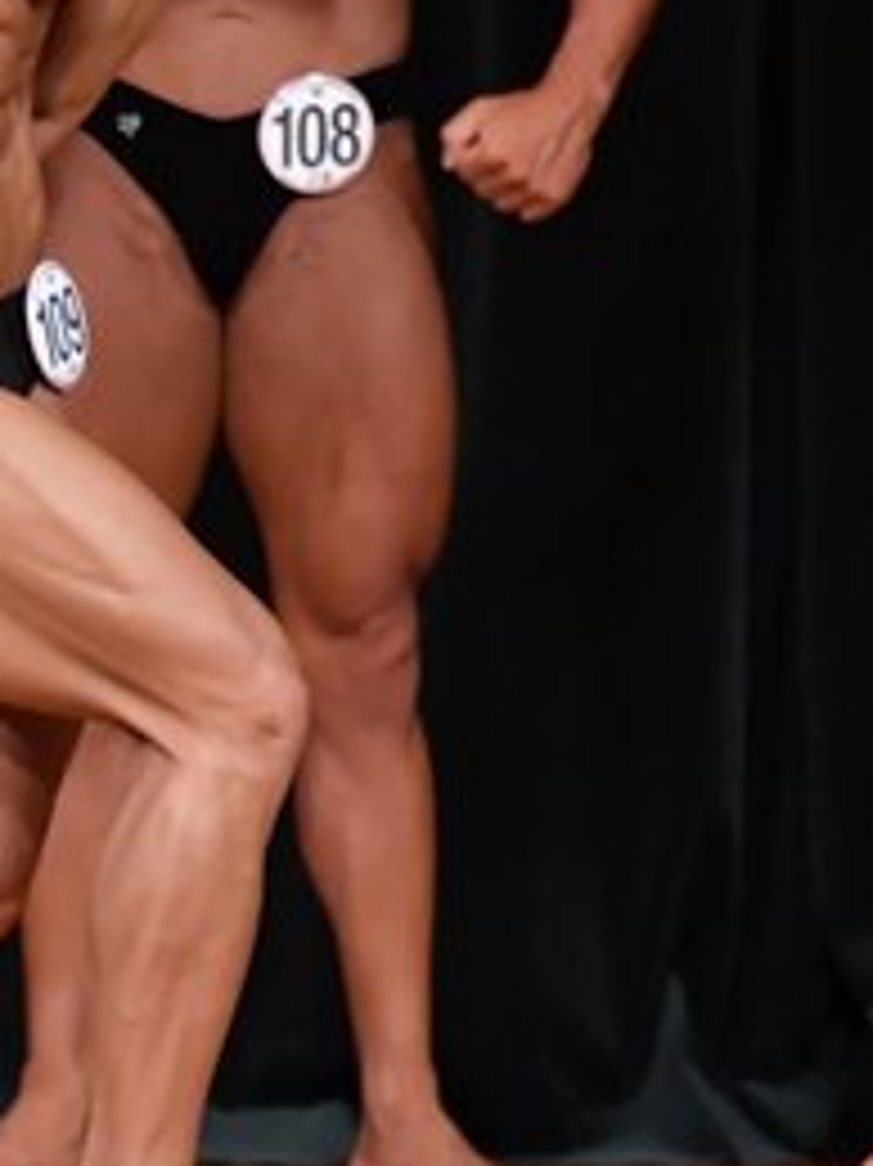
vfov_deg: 2.0
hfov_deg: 1.5
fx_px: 33452
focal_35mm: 994
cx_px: -668
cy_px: 279
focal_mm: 230
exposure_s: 1/400
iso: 5000
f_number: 5.6
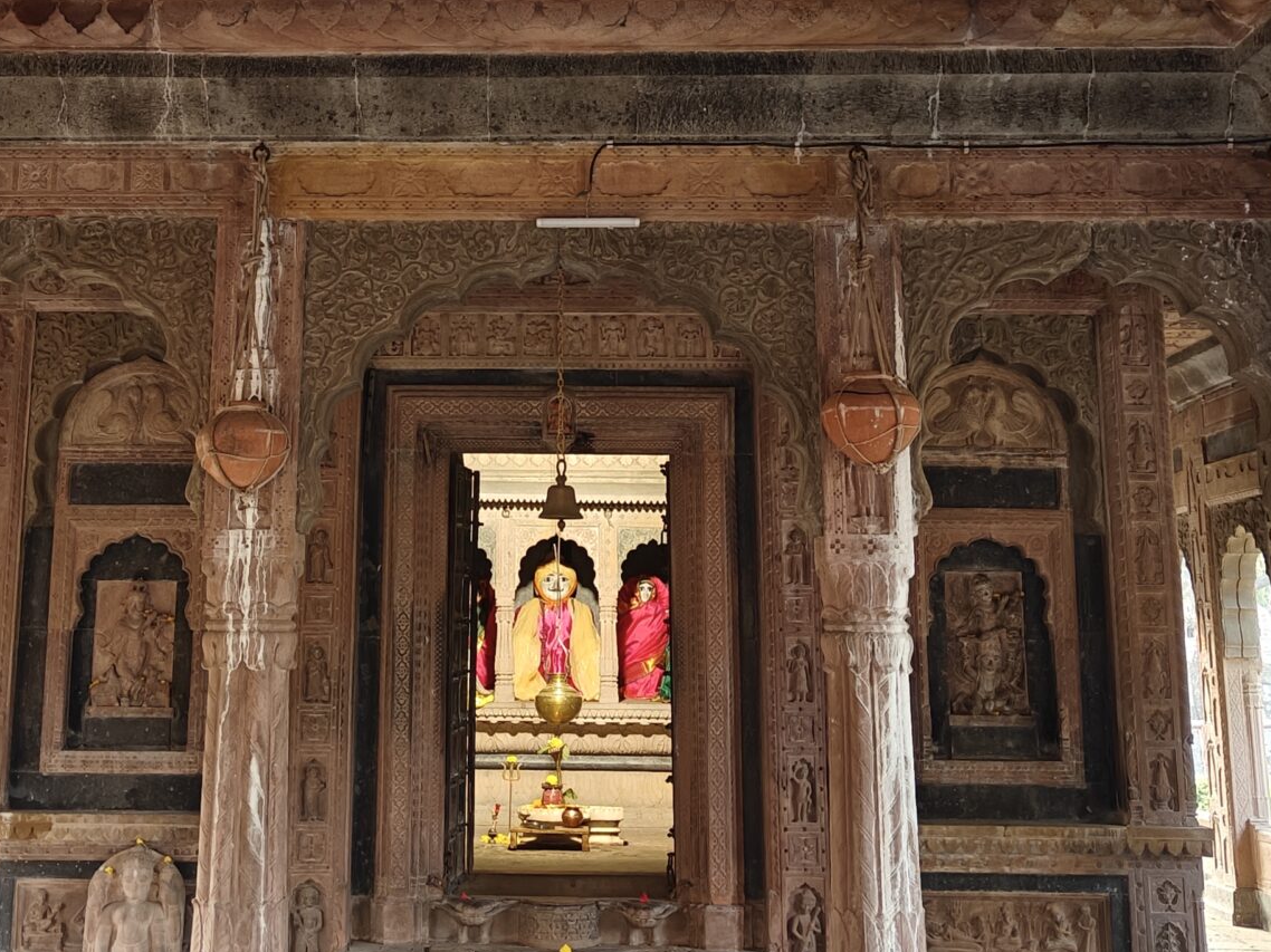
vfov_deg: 26.5
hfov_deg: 35.4
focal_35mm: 54
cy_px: 172
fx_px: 1982
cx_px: 494
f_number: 1.8
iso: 125
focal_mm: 5.59
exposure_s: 1/50
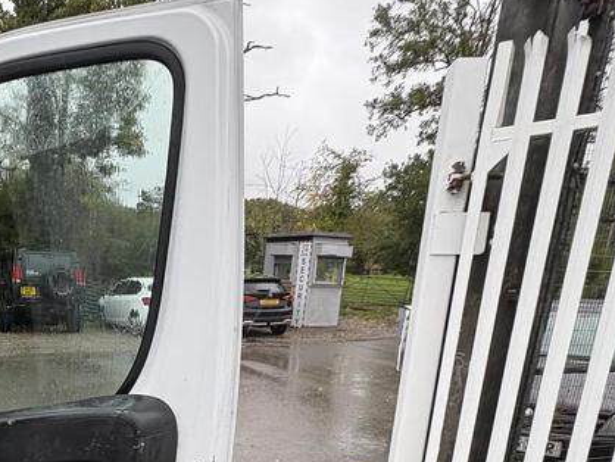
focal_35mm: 30
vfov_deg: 43.3
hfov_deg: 57.1
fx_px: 533
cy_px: 405
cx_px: 159
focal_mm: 2.22
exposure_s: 1/99
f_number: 2.2
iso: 80
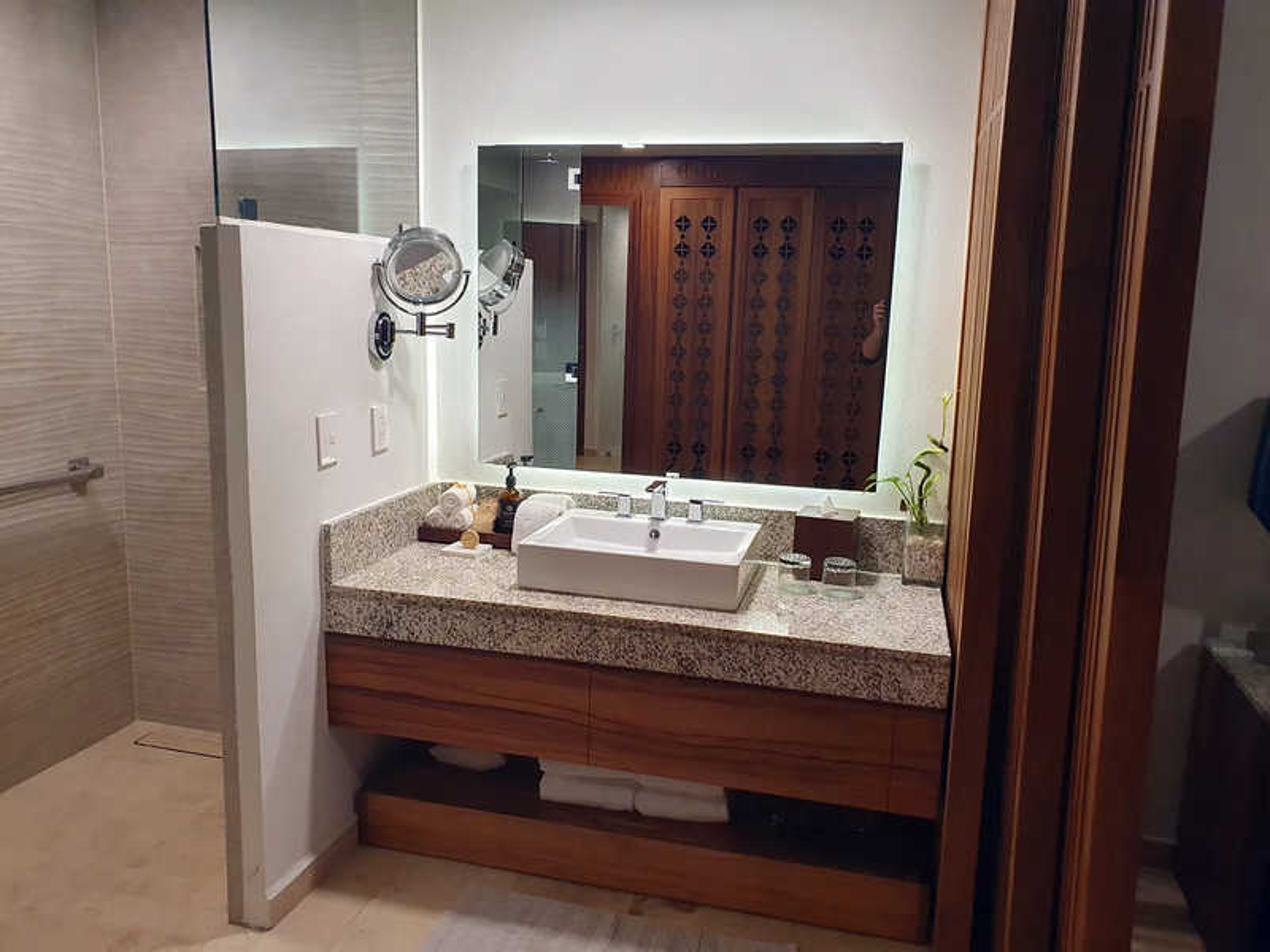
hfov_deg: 67.3
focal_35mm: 26
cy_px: 476
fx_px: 954
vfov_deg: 53.1
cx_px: 635
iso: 200
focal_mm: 4.32
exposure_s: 1/60
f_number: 2.4
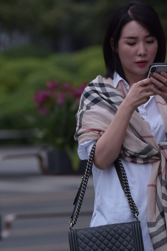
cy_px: 237
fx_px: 3504
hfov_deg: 2.7
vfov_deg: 4.1
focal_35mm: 504
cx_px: 141
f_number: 4
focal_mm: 200
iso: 640
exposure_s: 1/640
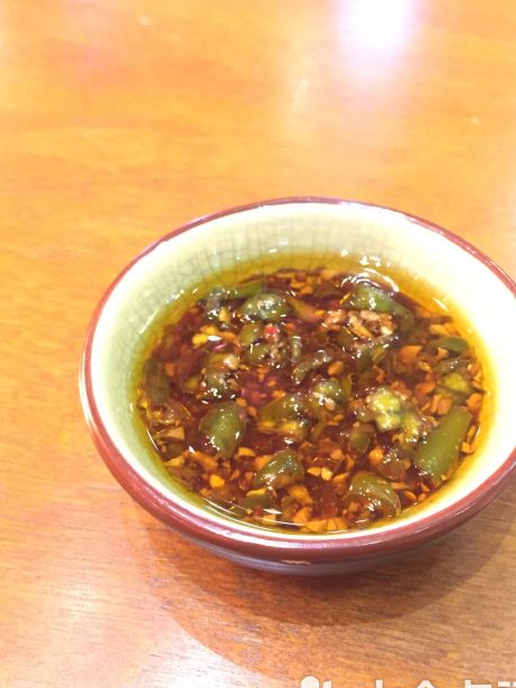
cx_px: 277
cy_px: 369
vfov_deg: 55.3
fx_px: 656
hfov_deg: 42.9
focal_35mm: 33
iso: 400
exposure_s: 1/17
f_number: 2.2
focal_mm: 4.15
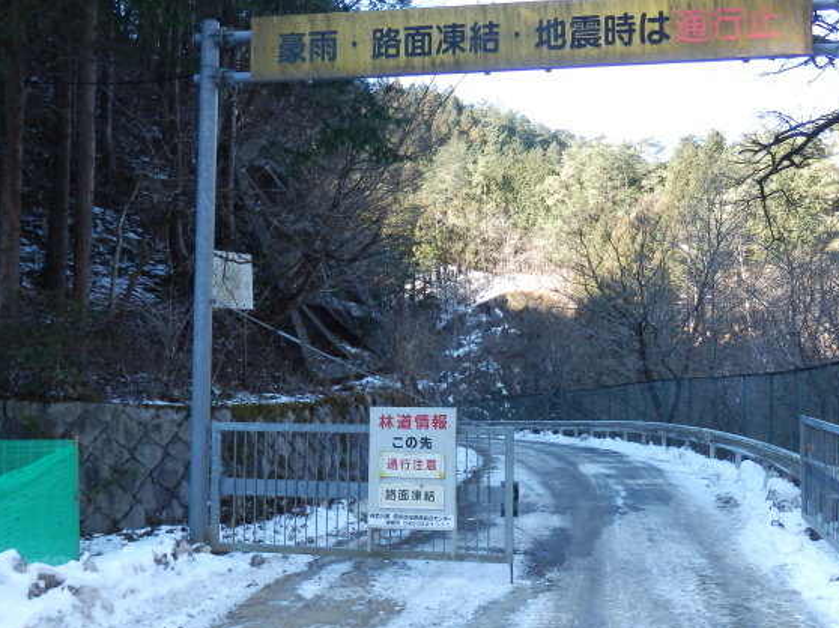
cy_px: 341
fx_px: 799
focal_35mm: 33
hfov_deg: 55.2
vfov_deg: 42.9
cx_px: 477
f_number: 3
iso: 80
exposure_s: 1/80
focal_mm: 4.5
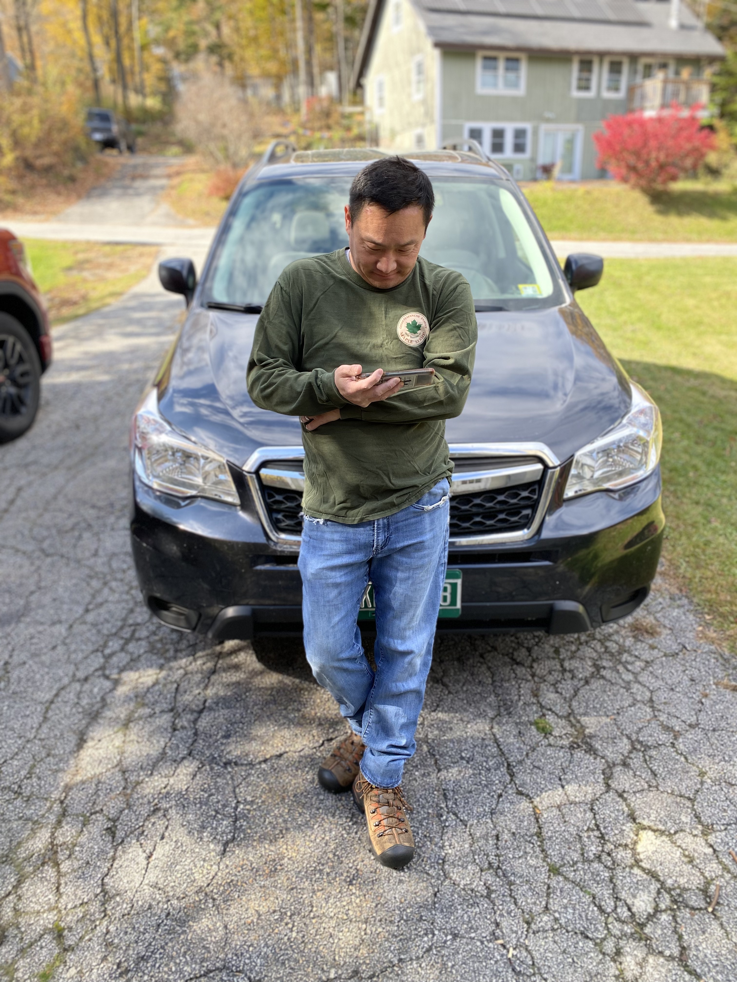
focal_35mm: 26
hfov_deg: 53.1
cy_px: 491
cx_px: 368
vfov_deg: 67.3
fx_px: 738
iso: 32
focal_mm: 4.25
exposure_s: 1/386
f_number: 1.8
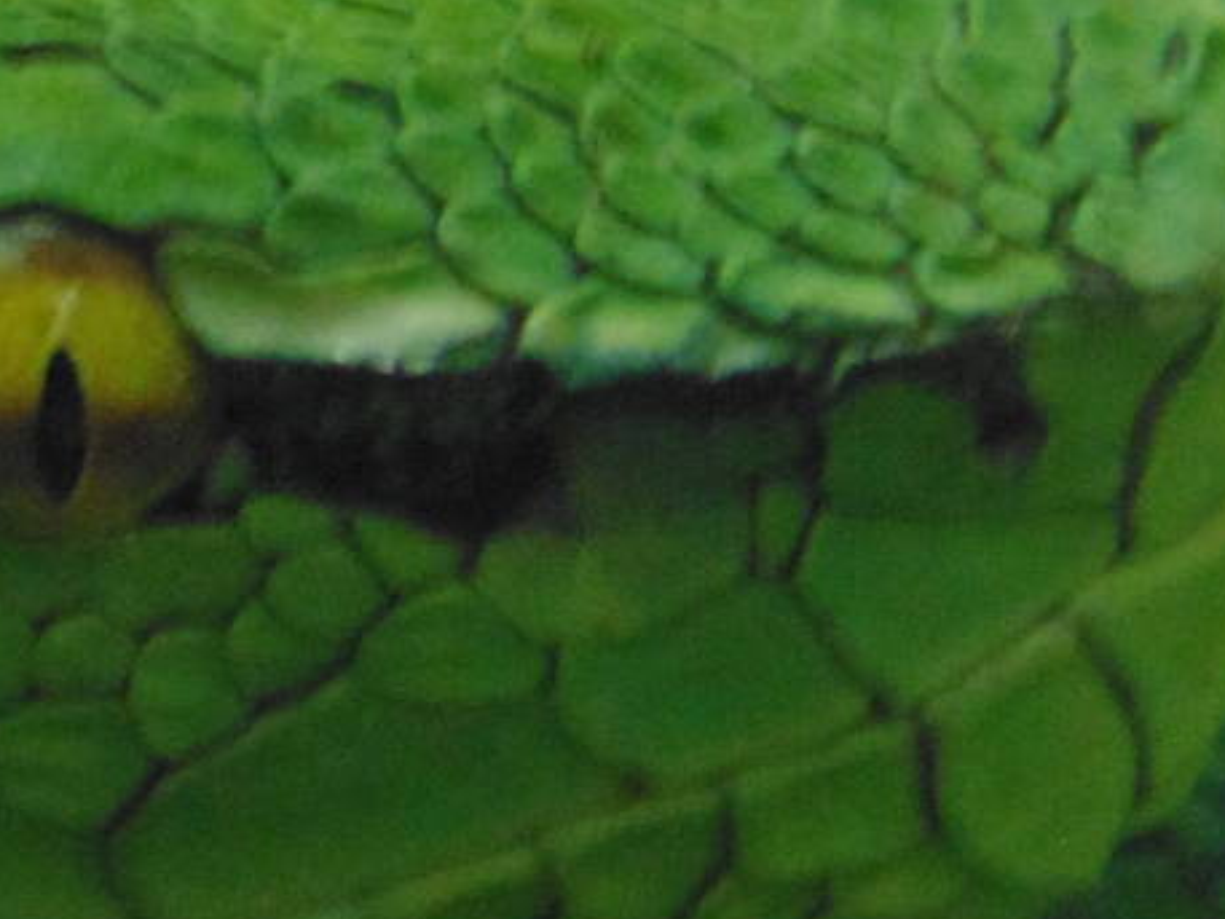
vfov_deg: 2.7
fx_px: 19221
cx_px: -453
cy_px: 295
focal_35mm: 543
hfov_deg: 3.6
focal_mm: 27.8
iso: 400
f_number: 5.2
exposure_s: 1/10
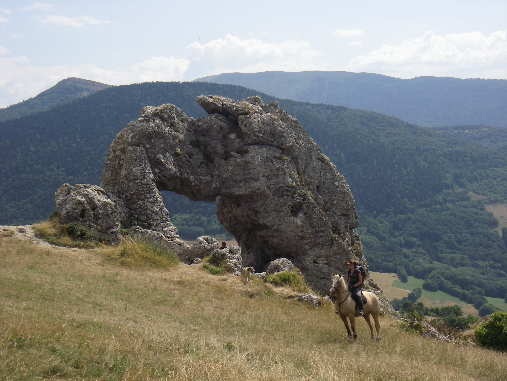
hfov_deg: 30.7
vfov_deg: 23.3
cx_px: 254
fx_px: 923
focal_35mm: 63
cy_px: 190
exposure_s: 1/250
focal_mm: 10.5
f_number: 7.4
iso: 64
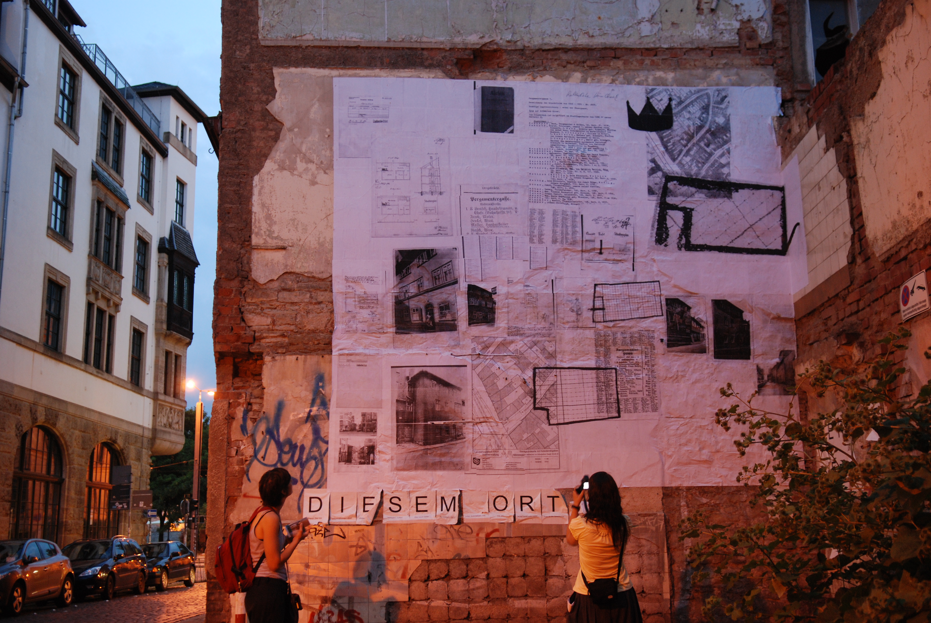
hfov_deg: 49.5
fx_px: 1010
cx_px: 466
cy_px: 312
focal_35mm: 39
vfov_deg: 34.3
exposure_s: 1/2.5
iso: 400
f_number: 2.8
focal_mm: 26
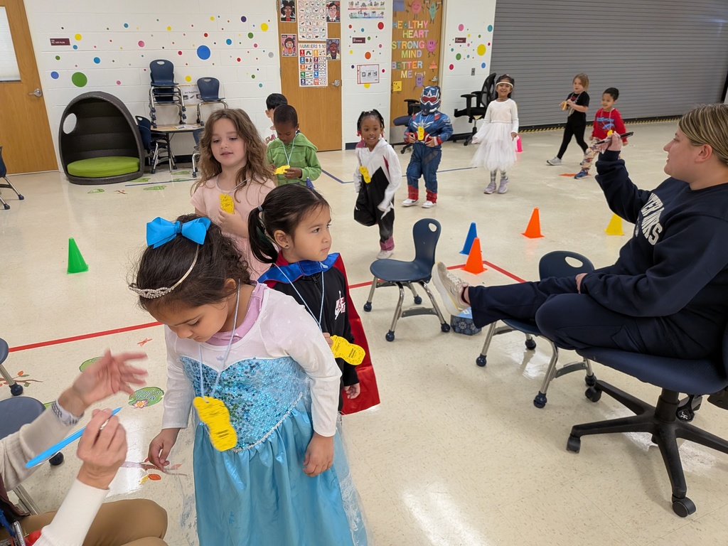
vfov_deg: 56.8
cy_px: 273
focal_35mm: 24
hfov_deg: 71.6
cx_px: 364
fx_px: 505
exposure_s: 1/100
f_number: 1.7
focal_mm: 4.53
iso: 245
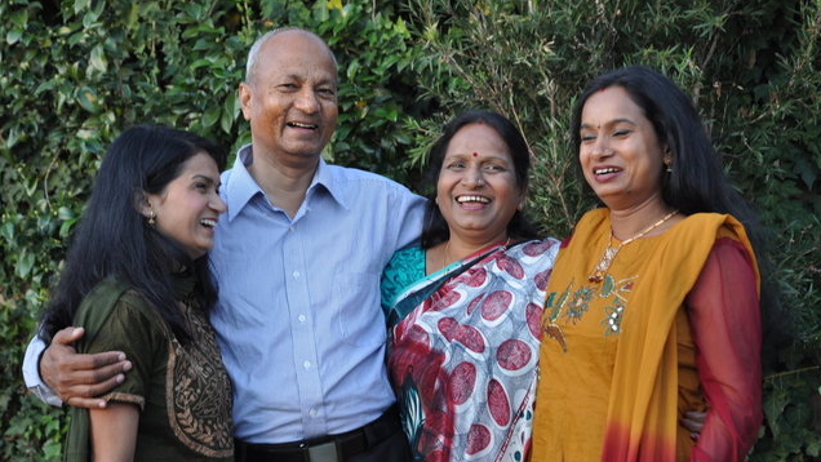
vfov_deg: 15.3
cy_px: 225
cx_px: 412
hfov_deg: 26.8
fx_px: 1720
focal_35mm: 79
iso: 400
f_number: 5
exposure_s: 1/80
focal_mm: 50
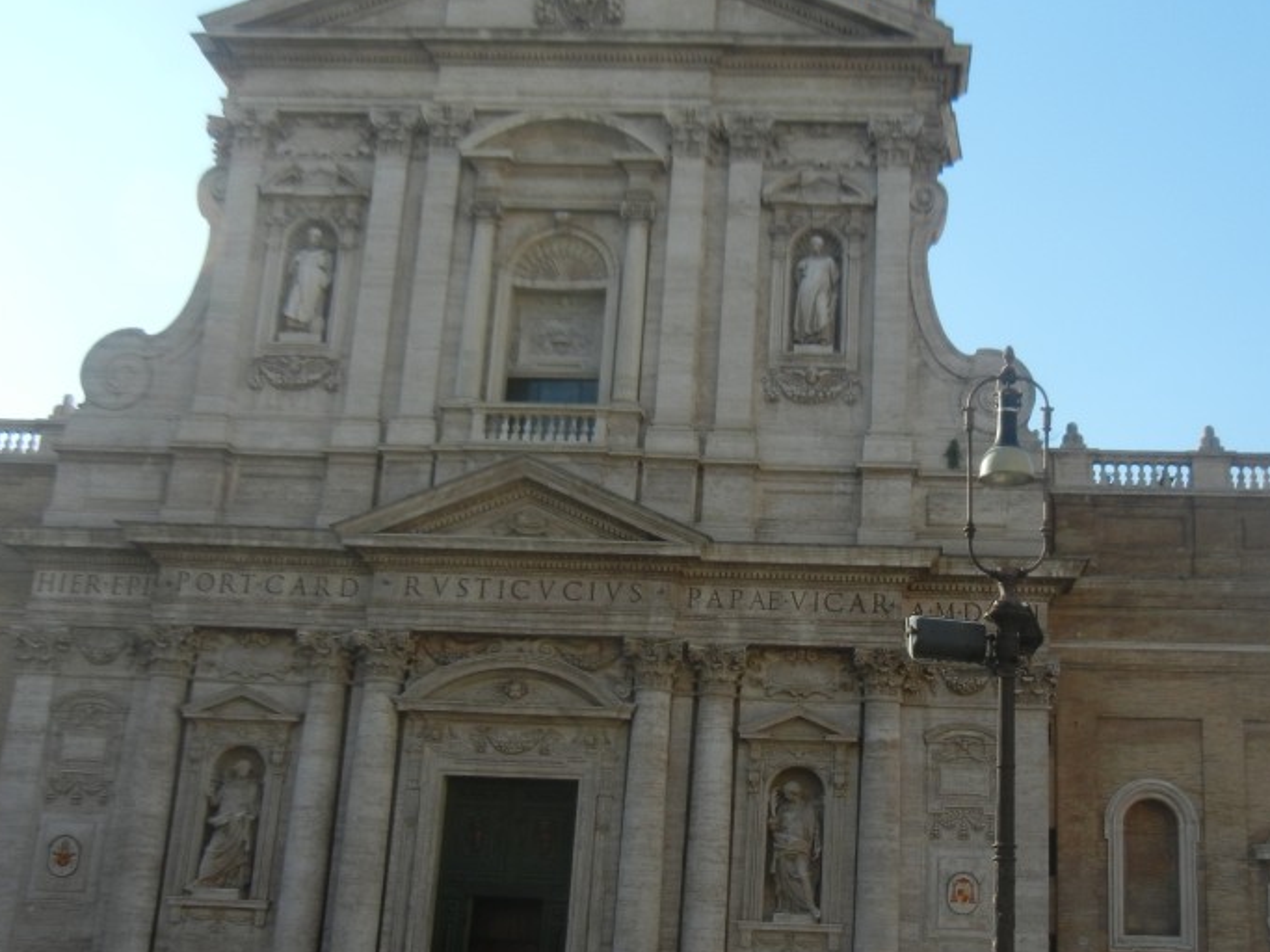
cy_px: 513
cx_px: 820
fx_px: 1651
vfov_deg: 32.2
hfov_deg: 41.7
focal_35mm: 45
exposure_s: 1/990
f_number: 3.5
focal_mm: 5.4
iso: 160
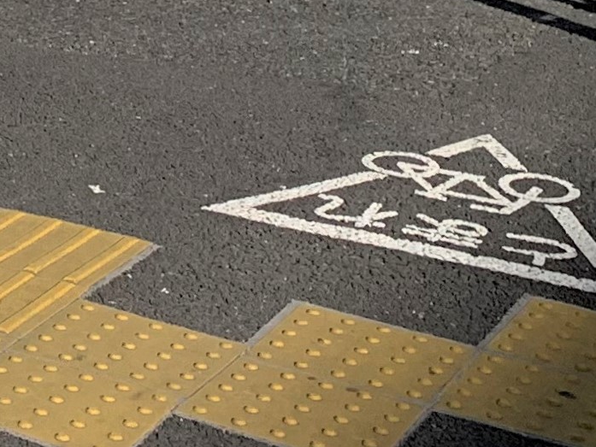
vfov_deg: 8.8
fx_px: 2531
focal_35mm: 147
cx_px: -573
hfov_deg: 12.0
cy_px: -765
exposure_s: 1/3086
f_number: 1.8
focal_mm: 4.25
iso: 25
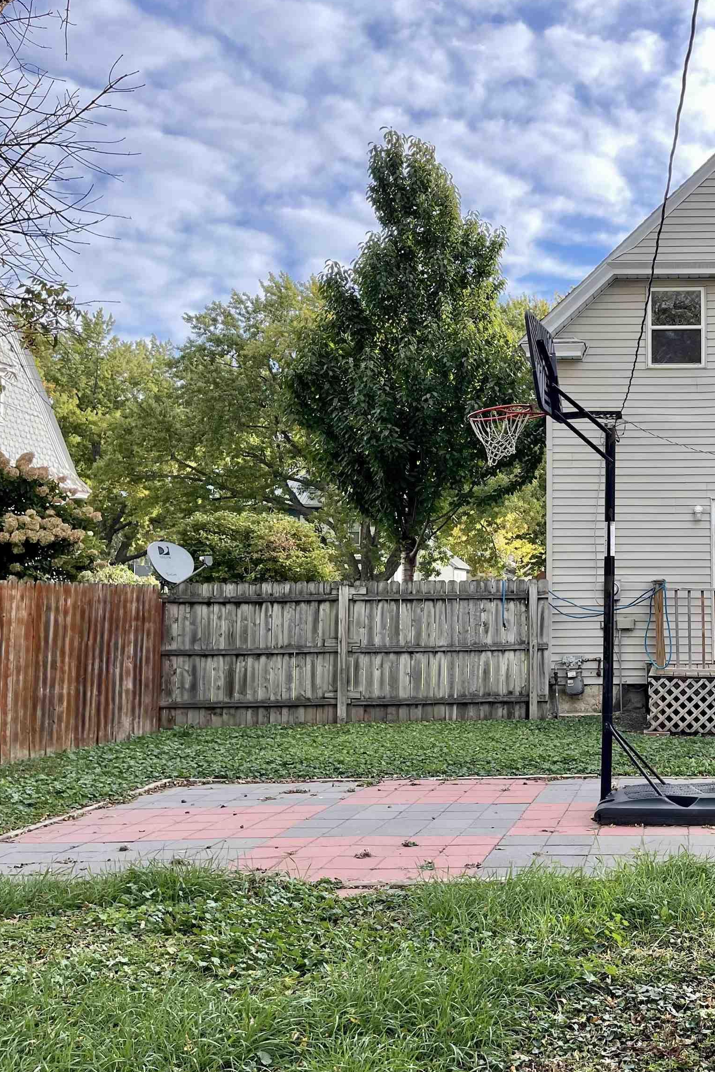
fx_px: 1043
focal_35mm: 35
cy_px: 536
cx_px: 680
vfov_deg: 54.4
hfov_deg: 35.0
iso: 32
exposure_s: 1/755
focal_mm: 5.1
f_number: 1.6
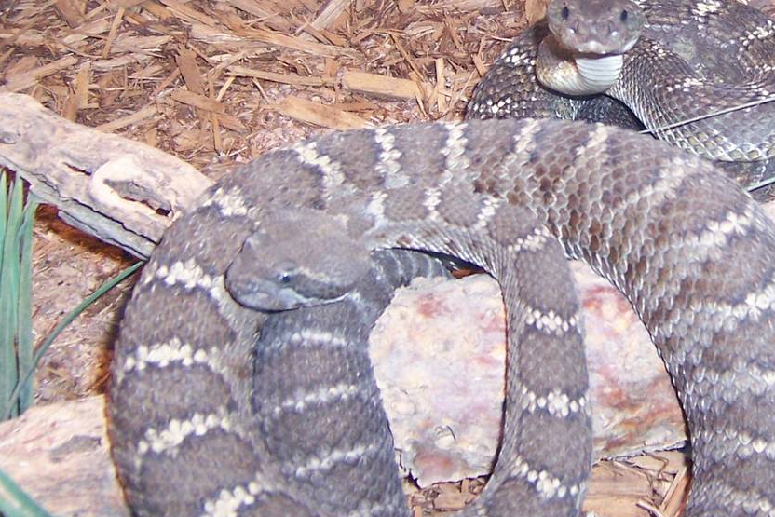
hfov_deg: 29.7
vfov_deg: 20.3
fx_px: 1421
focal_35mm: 66
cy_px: 67
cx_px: 632
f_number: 2.8
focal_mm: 5.5
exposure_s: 1/60
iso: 140
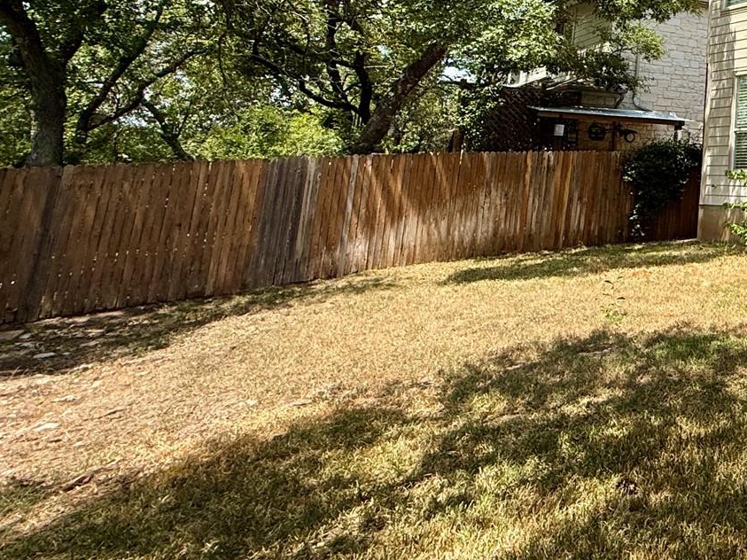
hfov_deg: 39.8
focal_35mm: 34
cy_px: 25
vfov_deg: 38.1
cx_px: 882
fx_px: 734
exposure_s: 1/1795
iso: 50
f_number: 2.2
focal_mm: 2.22
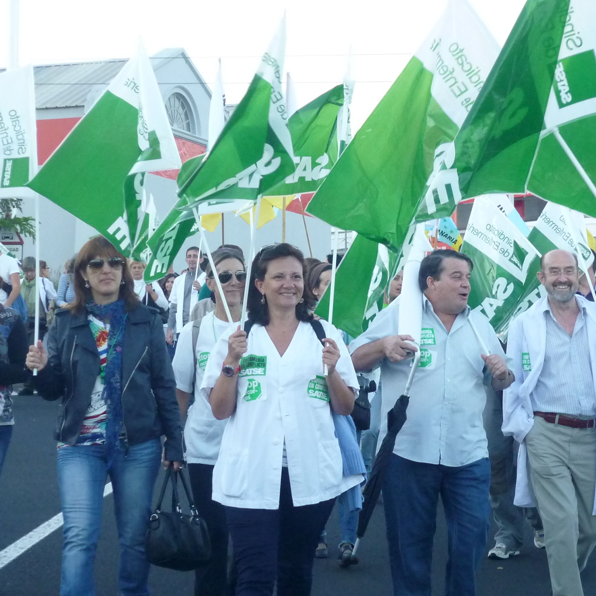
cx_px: 377
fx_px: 1675
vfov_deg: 20.2
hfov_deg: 20.1
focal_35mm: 86
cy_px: 302
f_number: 3.4
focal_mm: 9.2
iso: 320
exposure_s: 1/200
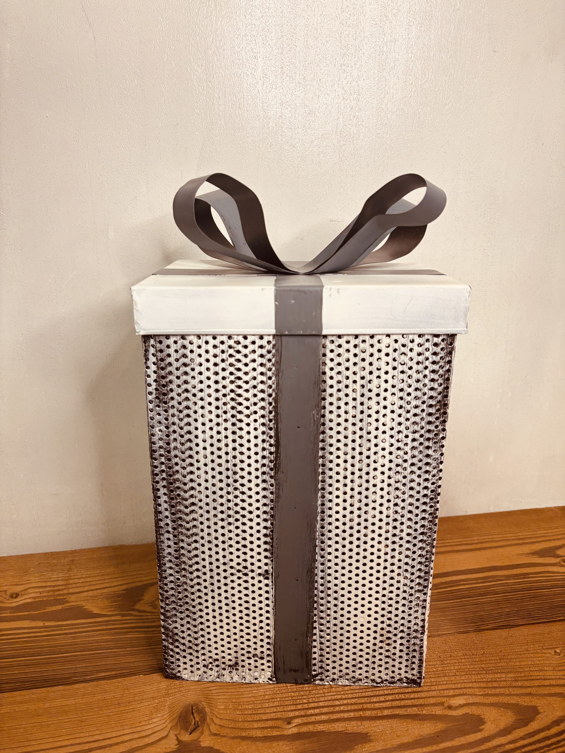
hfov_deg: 53.1
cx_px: 282
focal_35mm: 26
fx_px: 566
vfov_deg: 67.3
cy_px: 376
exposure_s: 1/50
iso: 160
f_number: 1.6
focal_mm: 5.96
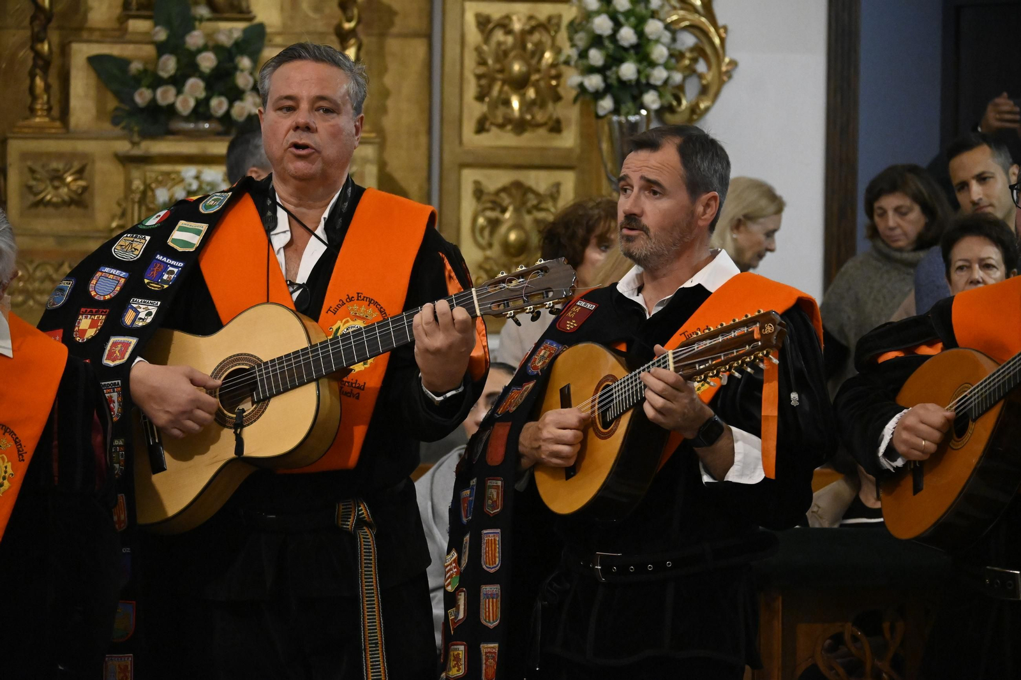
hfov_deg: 13.7
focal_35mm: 150
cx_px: 510
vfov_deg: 9.1
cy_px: 340
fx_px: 4253
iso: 6400
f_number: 5
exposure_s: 1/160
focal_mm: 100
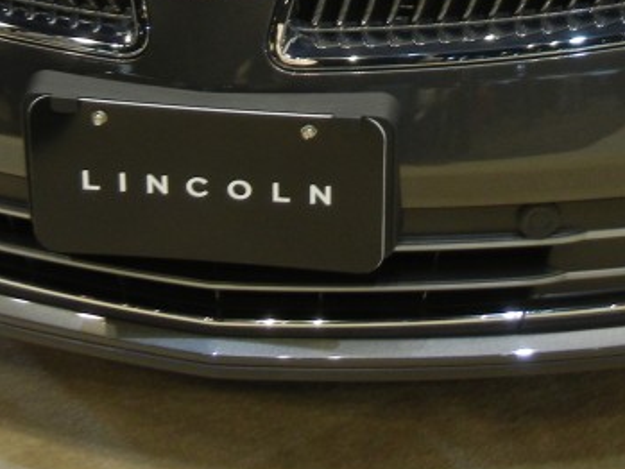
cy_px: -170
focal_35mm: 88
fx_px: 1589
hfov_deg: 22.2
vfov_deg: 15.8
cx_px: 283
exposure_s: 1/60
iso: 244
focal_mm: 5.4
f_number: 3.5
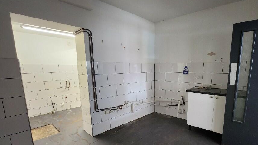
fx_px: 116
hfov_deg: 94.7
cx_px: 154
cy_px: 88
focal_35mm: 17
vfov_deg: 63.3
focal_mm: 1.7
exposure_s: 1/50
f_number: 2.2
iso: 400
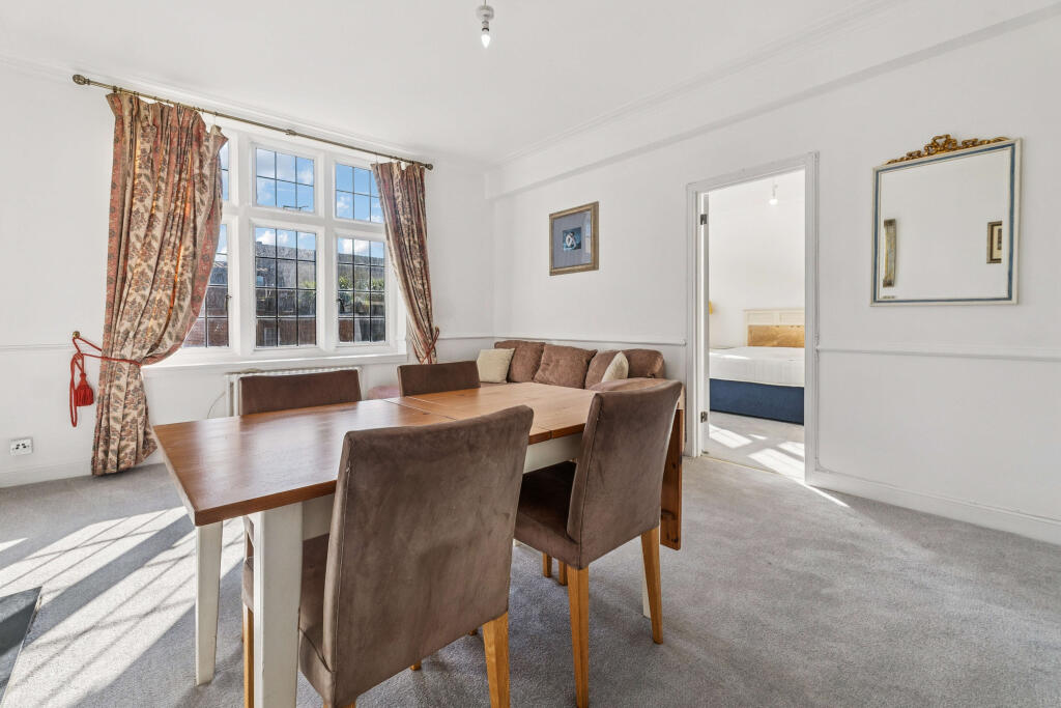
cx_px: 530
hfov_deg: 100.4
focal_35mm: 15
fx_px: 442
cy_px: 354
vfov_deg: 77.3
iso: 250
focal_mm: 10
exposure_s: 1/250
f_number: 6.3
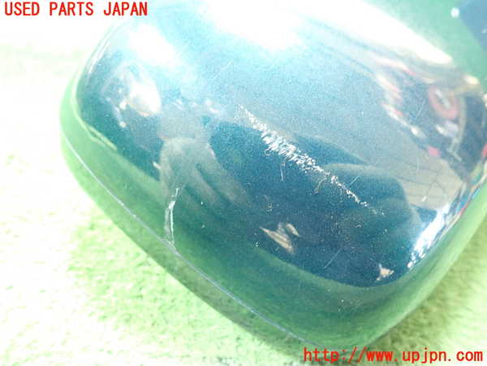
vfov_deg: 46.8
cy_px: 183
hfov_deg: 60.0
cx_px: 244
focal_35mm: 30
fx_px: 422
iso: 800
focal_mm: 5.5
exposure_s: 1/30
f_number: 2.3
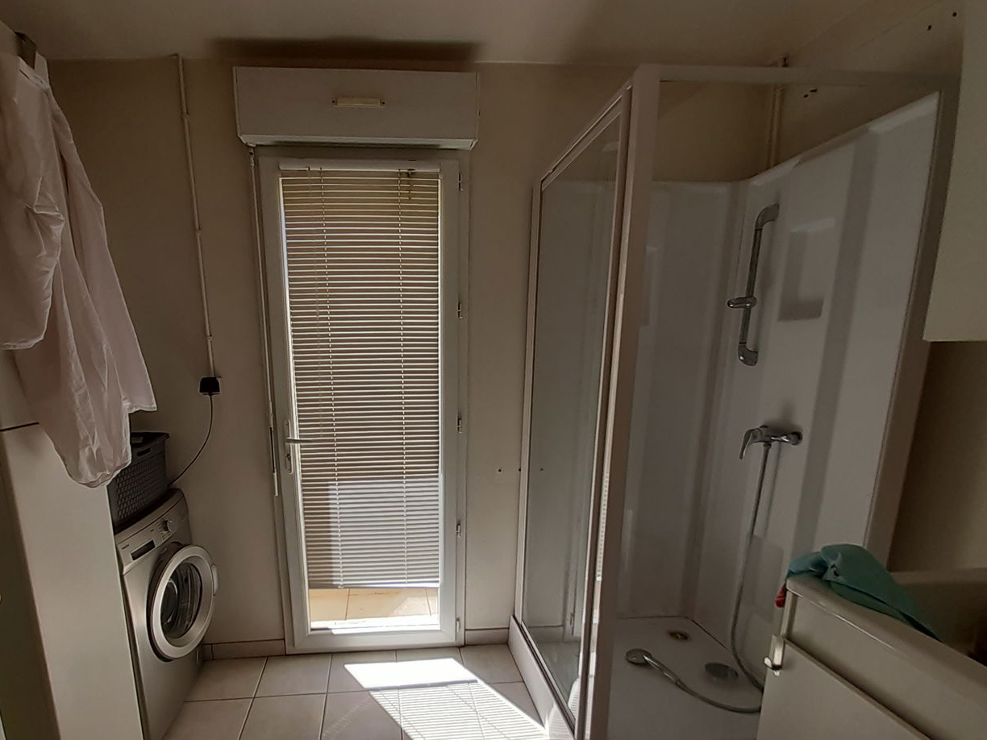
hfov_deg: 90.2
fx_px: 485
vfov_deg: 73.7
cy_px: 453
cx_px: 410
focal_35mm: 17
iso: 40
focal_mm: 1.13
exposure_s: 1/127
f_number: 2.2
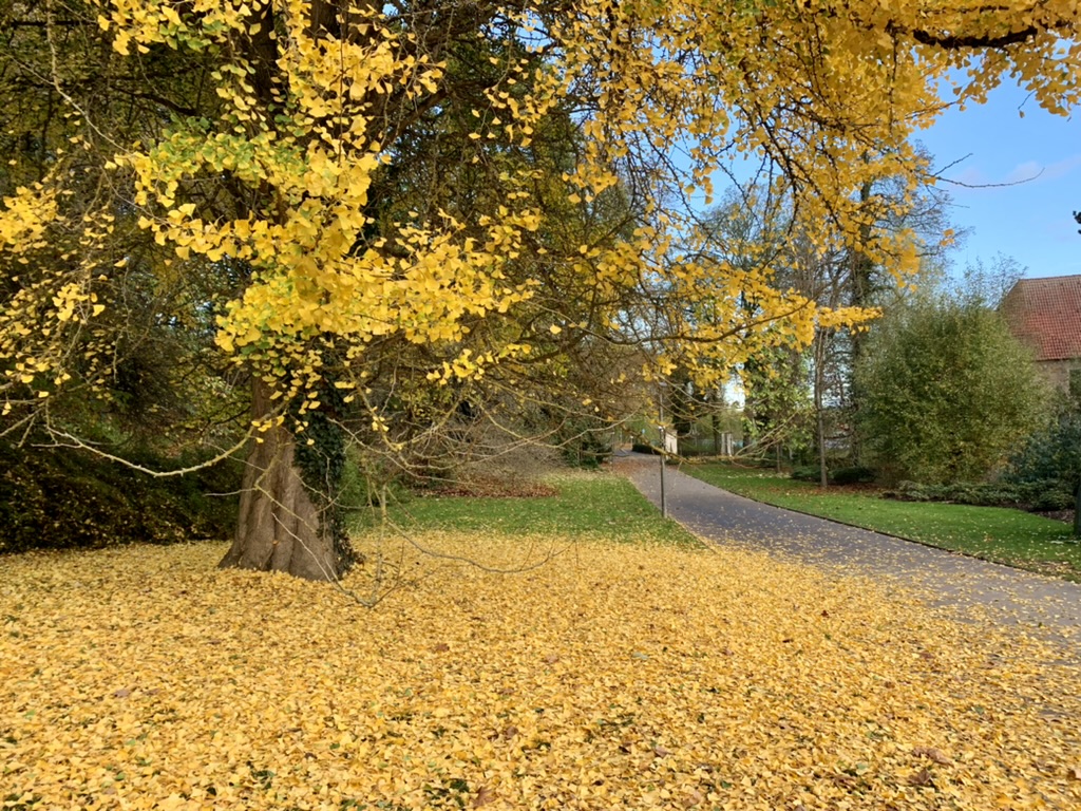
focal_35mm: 26
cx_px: 540
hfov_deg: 67.3
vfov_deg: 53.1
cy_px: 406
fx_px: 812
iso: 25
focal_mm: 4.25
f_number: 1.8
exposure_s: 1/121
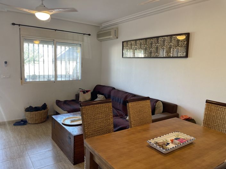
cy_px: 84
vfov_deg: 53.0
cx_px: 113
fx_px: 170
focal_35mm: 26
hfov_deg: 67.3
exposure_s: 1/100
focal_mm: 4.2
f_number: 1.6
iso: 80
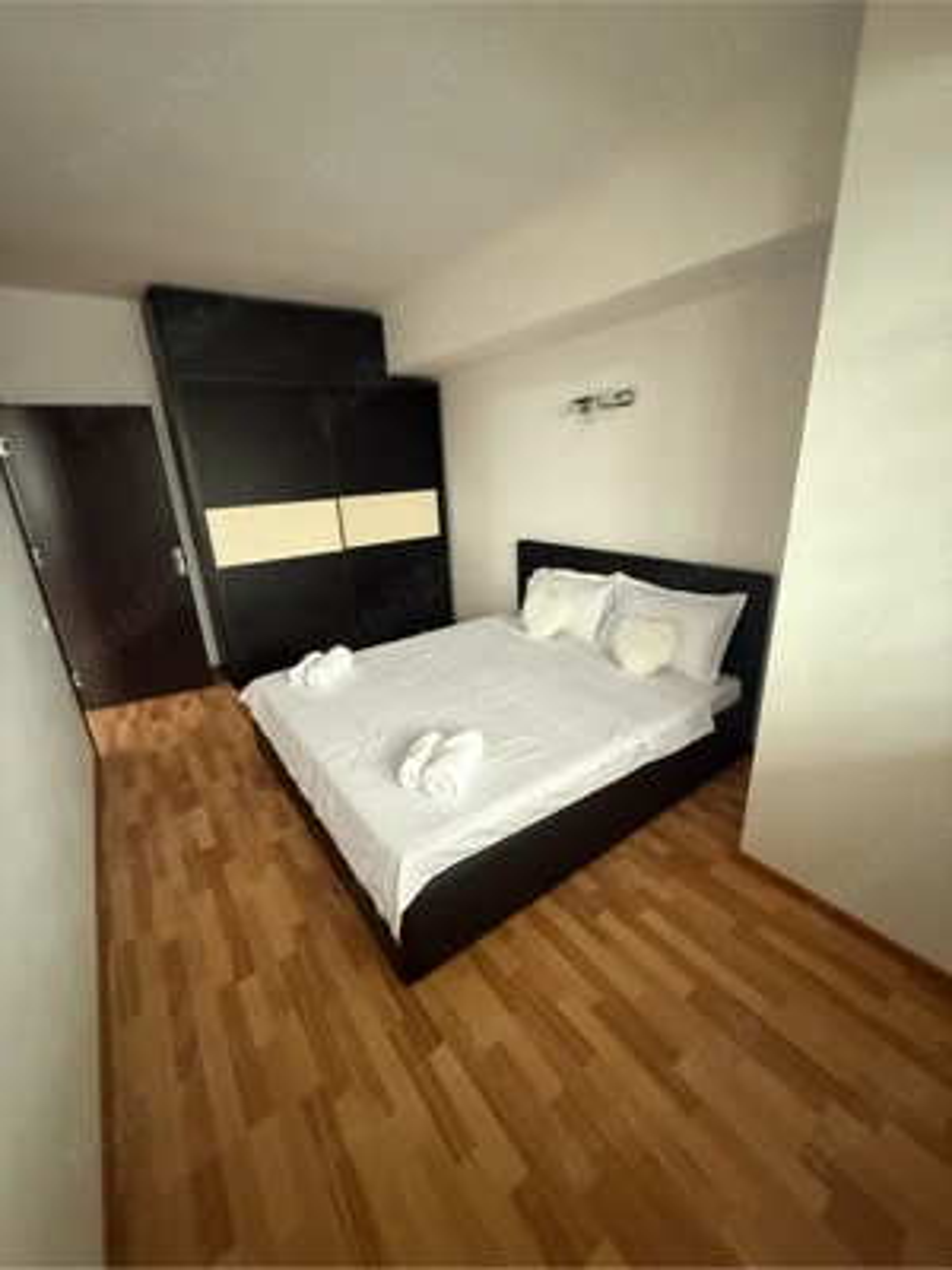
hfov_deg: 85.7
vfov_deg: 102.1
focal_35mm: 14
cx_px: 476
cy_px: 635
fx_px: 513
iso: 800
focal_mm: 2.22
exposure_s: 1/50
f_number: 2.2
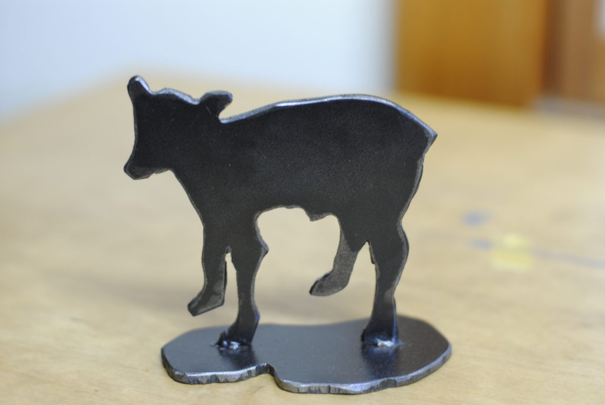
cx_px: 302
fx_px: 1262
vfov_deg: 18.2
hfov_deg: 27.0
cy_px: 202
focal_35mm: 75
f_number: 2.5
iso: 400
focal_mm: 50
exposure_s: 1/25
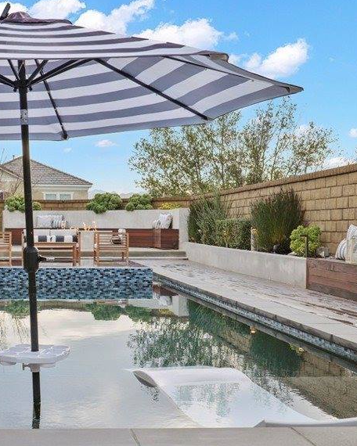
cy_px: 239
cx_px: 54
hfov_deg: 25.2
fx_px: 779
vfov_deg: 31.9
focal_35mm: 59
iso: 200
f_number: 8
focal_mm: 35
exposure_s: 1/160
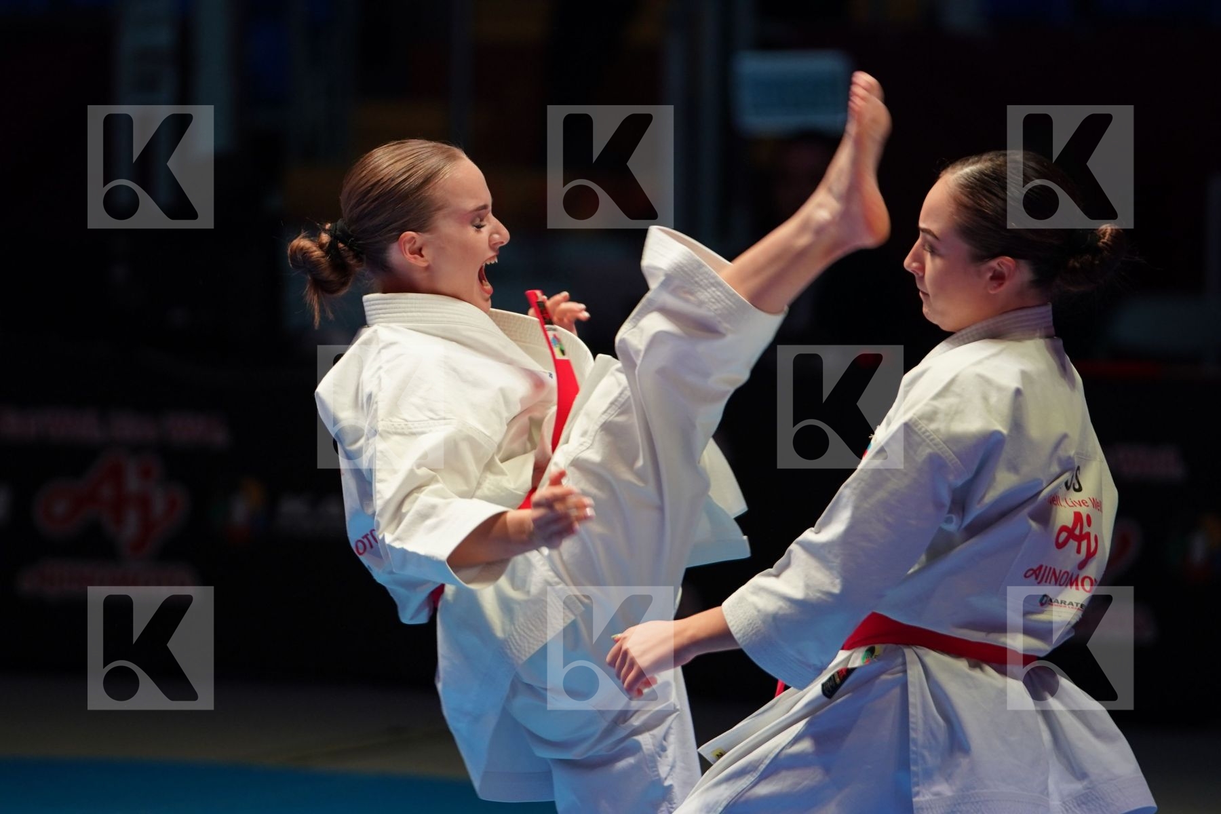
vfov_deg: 4.6
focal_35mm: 297
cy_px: 407
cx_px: 610
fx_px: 10072
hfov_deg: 6.9
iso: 800
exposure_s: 1/500
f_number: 2.8
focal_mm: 198
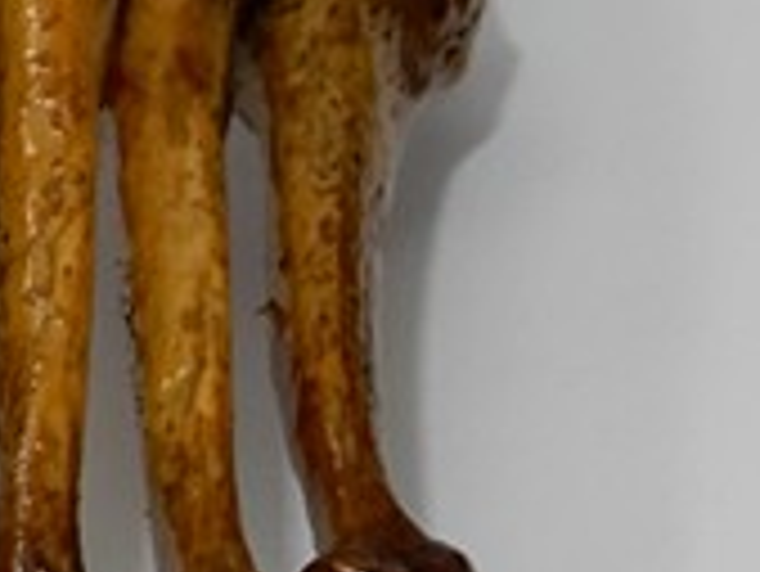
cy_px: 671
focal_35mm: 291
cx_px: 985
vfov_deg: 5.1
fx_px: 6393
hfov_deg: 6.7
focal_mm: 6.8
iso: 80
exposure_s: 1/80
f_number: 4.5
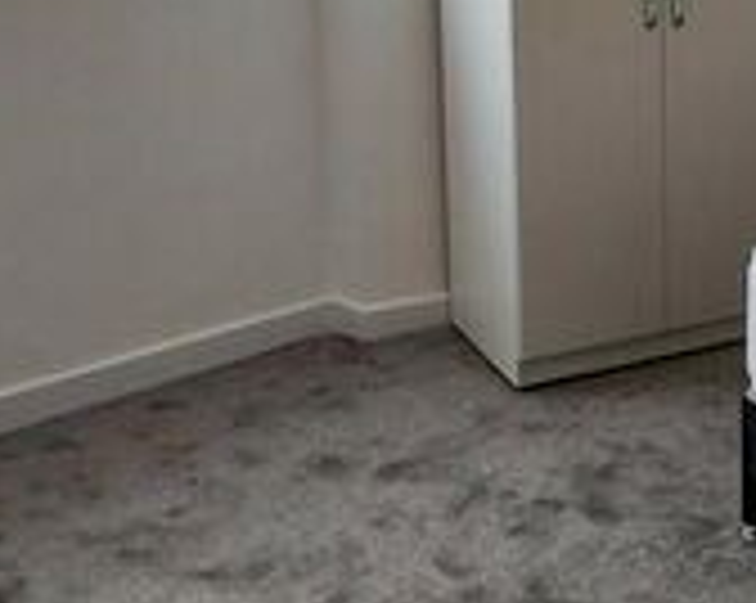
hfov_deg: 32.9
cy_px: 25
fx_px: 1184
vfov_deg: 27.2
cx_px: 729
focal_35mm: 53
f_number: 2.2
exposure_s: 1/100
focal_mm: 1.74
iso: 64
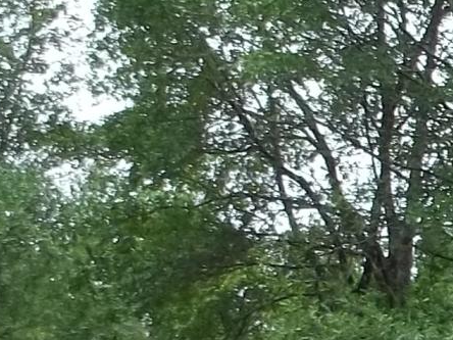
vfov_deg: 6.6
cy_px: 411
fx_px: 2918
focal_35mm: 223
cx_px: 1093
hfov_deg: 8.2
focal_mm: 5.9
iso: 64
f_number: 3.3
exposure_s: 1/320
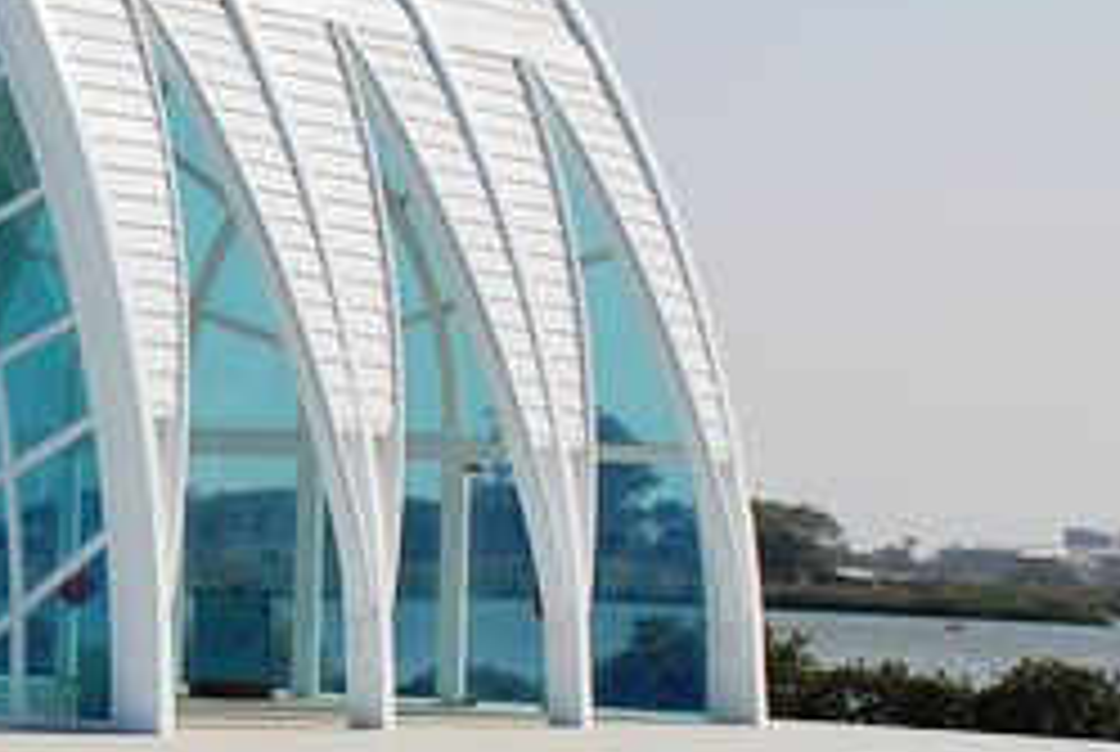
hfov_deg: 13.7
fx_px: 4581
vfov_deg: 9.3
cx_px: -54
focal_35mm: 147
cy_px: 128
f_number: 10
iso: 100
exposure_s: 1/400
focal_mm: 42
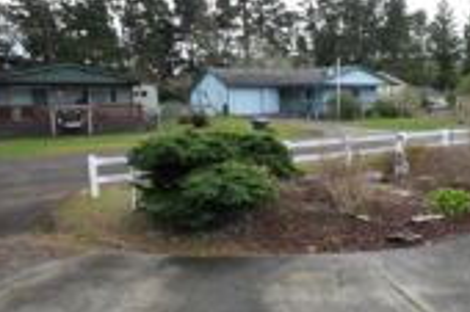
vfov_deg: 39.9
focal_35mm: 33
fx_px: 430
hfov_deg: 54.9
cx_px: 346
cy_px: 162
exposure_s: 1/8000
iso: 3200
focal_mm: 14
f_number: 4
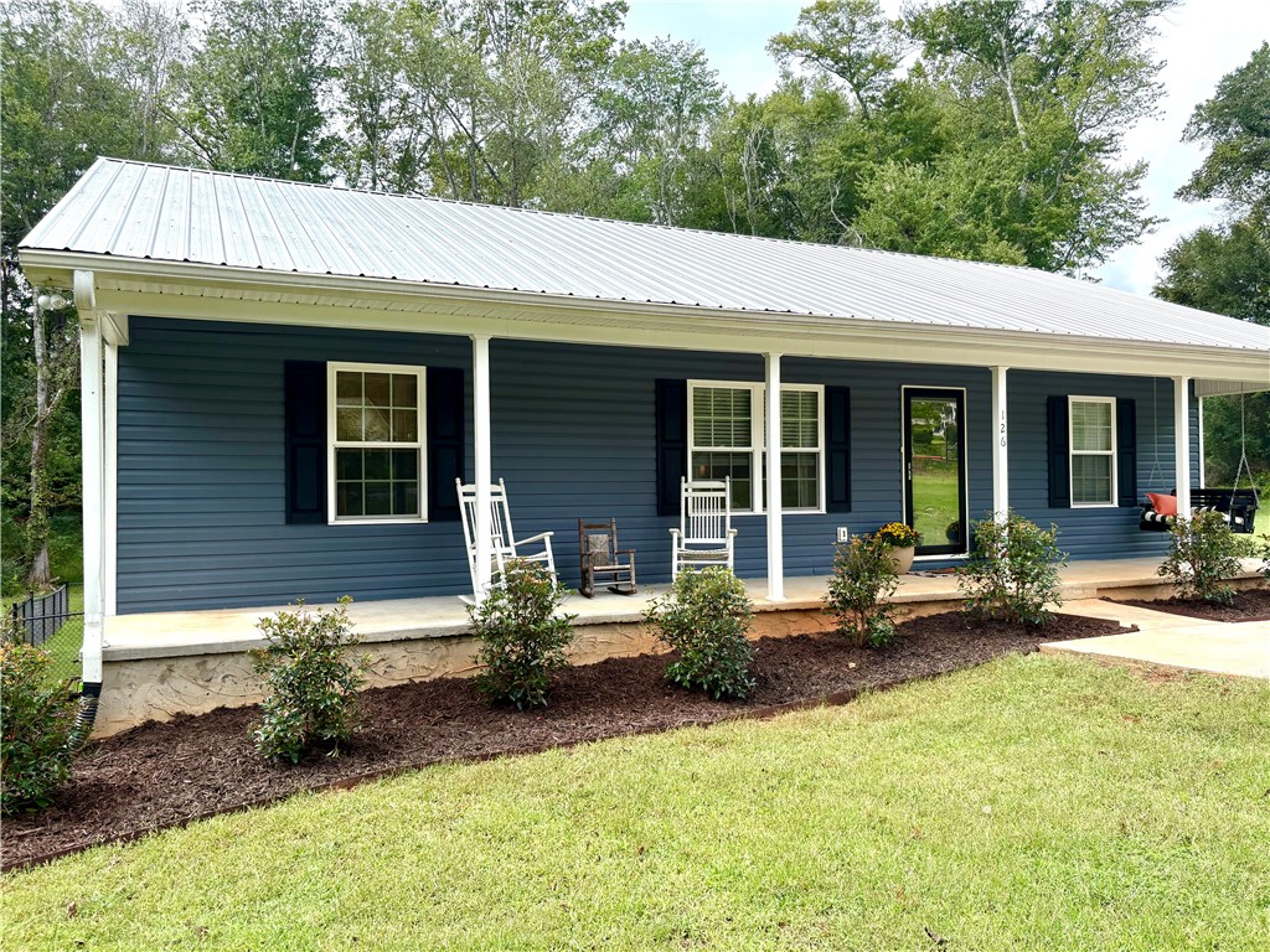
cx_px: 635
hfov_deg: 67.3
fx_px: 954
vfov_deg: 53.1
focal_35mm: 26
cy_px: 476
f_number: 1.6
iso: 64
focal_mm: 5.96
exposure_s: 1/1901
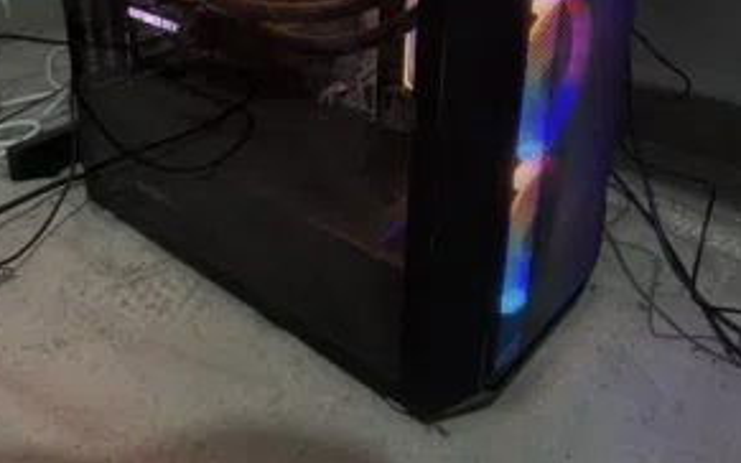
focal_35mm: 35
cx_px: 364
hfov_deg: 55.3
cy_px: 38
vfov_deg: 34.1
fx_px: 707
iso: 640
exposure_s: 1/50
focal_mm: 6.76
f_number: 1.78
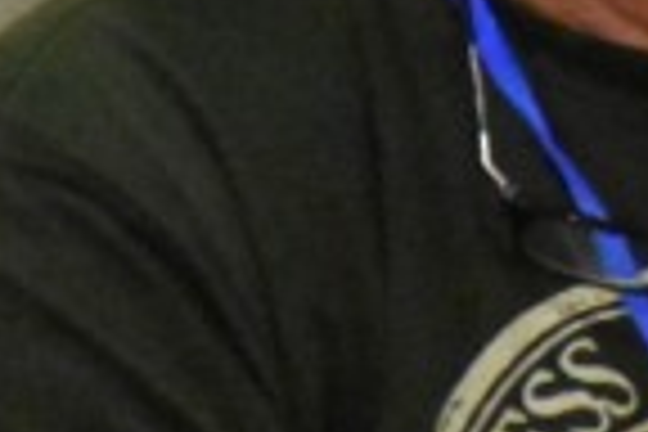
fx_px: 22660
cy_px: -288
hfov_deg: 1.6
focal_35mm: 1259
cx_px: 1282
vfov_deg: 1.1
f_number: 5.6
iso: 12800
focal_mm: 105
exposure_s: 1/80
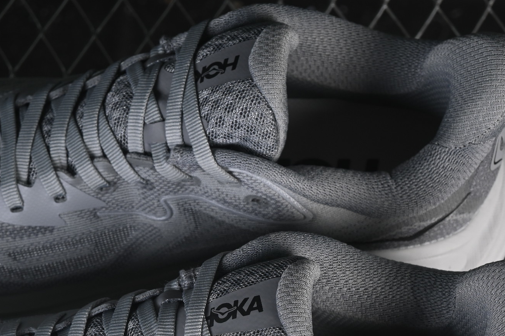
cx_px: 182
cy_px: 311
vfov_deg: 8.6
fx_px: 2230
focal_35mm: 159
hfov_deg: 12.9
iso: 160
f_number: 7.1
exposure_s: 1/80
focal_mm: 50
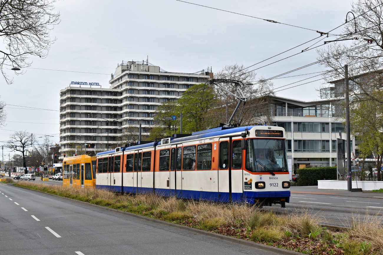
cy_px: 128
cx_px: 192
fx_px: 543
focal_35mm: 51
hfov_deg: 38.9
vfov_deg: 26.5
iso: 200
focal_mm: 34
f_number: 10
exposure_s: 1/400
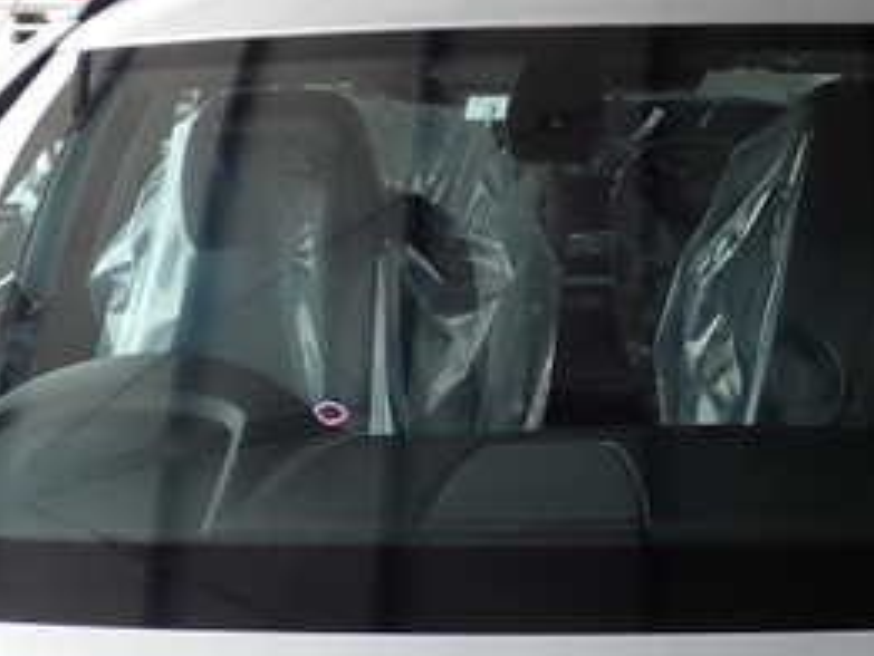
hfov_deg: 28.0
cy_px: 345
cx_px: 559
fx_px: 1743
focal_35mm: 69
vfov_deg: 21.3
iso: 100
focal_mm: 5.4
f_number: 3.2
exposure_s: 1/160
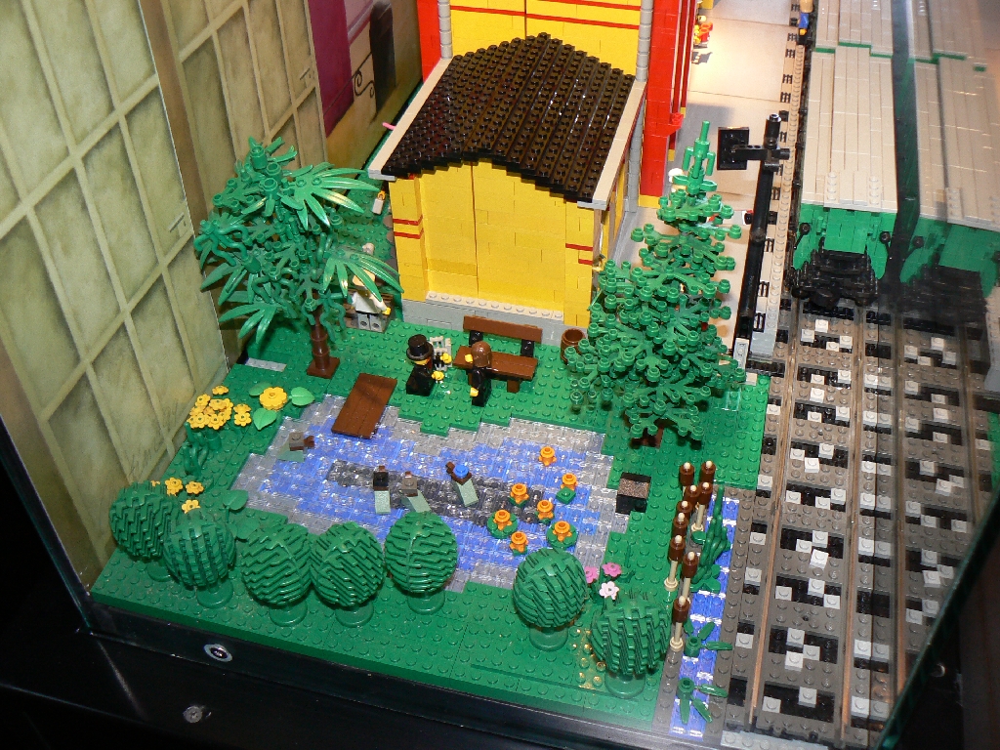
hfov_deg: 51.4
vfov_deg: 39.7
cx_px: 500
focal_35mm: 36
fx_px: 1040
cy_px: 375
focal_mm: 6
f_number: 2.8
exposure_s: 1/30
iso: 100
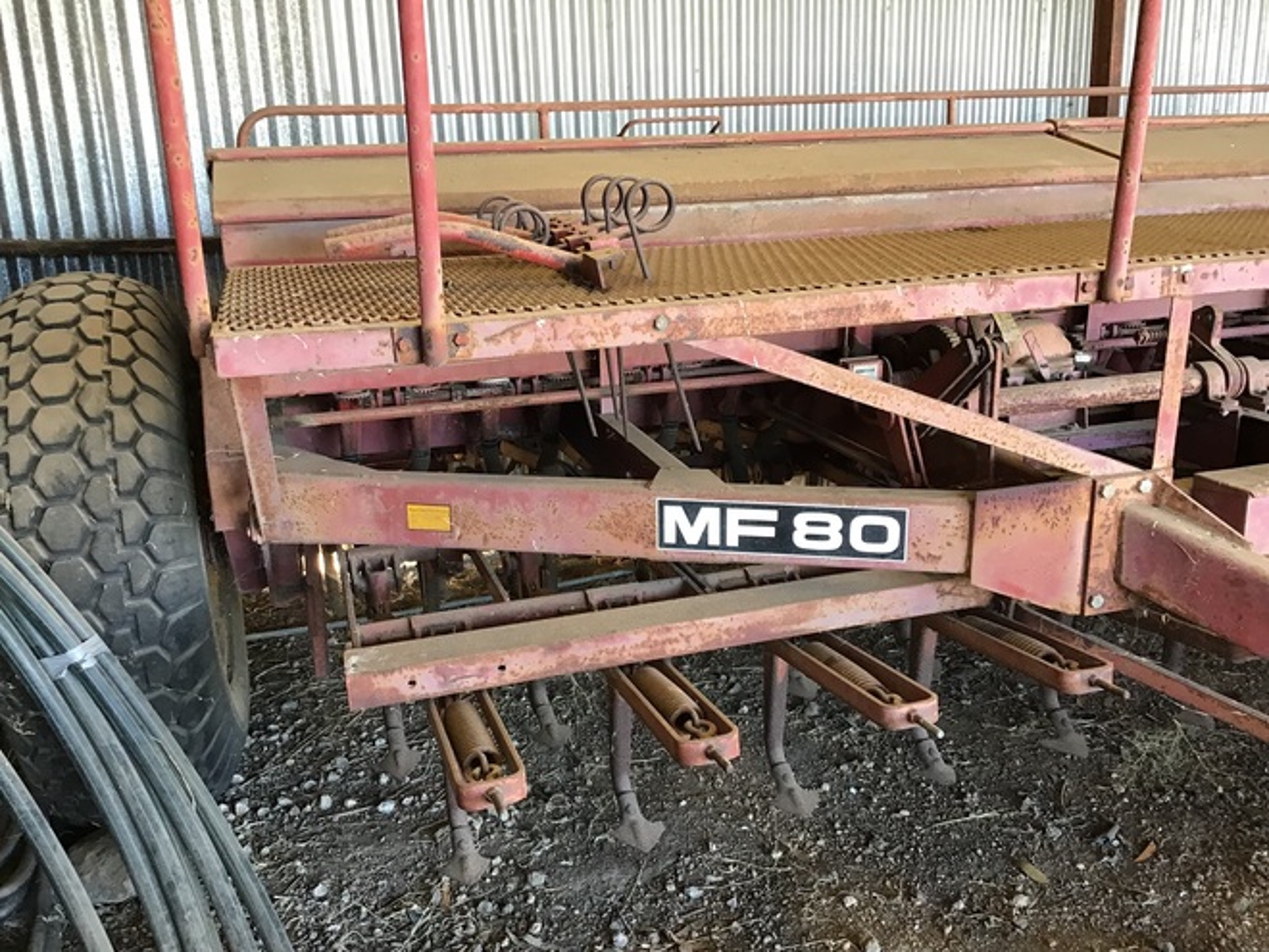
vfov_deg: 45.4
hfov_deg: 58.4
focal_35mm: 31
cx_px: 634
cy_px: 476
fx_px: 1136
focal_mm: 3.3
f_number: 2.4
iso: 80
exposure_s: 1/33
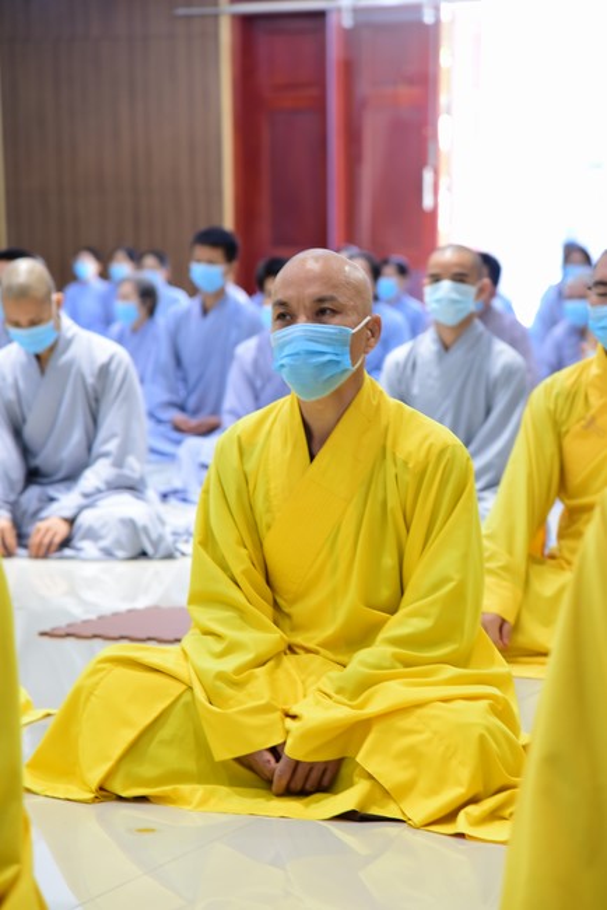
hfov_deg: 11.4
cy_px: 455
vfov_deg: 17.1
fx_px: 3032
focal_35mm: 120
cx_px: 304
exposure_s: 1/50
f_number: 5
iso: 1600
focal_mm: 120
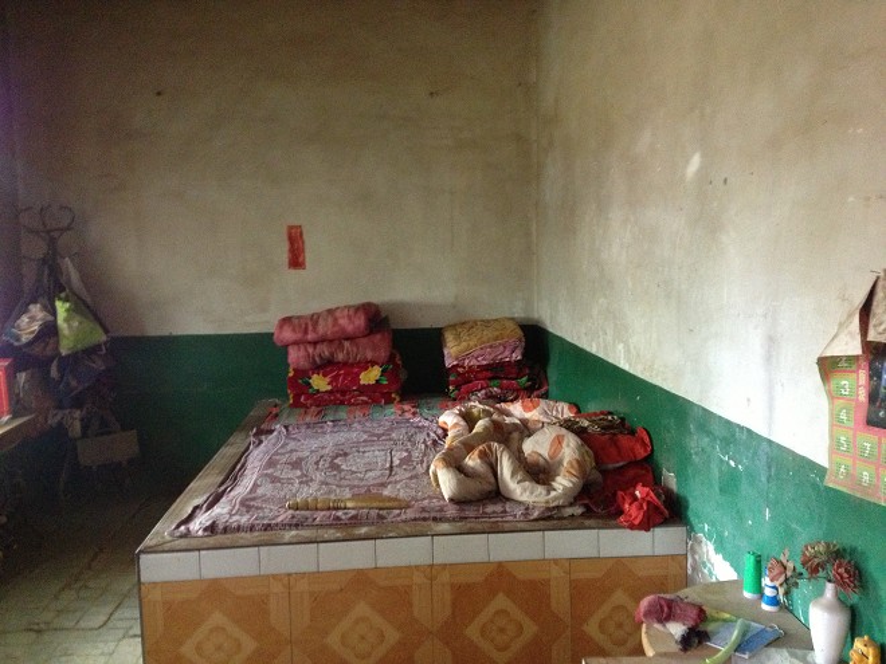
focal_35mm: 35
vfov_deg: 40.7
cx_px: 443
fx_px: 896
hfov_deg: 52.6
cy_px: 332
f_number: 2.4
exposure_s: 1/15
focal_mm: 4.28
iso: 500
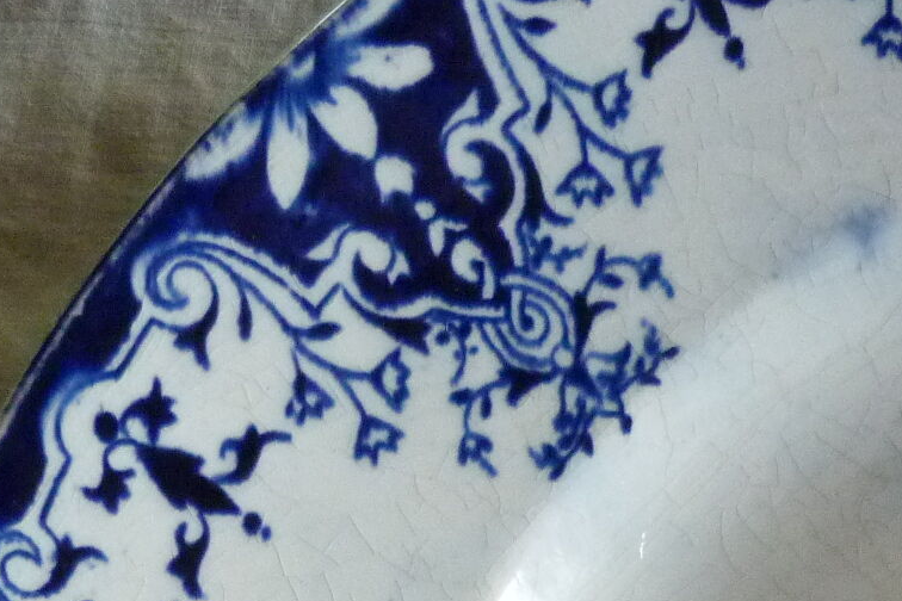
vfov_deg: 13.7
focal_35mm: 88
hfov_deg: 22.9
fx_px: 2205
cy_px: 1105
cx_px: 252
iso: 400
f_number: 2.8
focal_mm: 4.5
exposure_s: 1/125
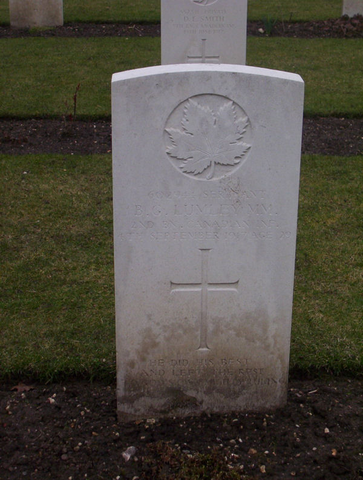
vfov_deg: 24.0
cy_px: 240
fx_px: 1126
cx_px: 182
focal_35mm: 81
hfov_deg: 18.3
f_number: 3.62
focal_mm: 10.76
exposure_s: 1/333
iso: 100
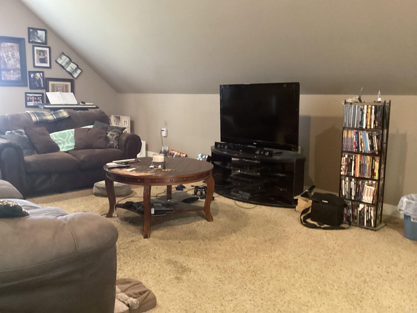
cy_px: 156
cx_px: 208
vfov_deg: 45.4
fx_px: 373
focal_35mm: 31
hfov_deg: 58.4
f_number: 2.4
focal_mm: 3.3
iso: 400
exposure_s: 1/30
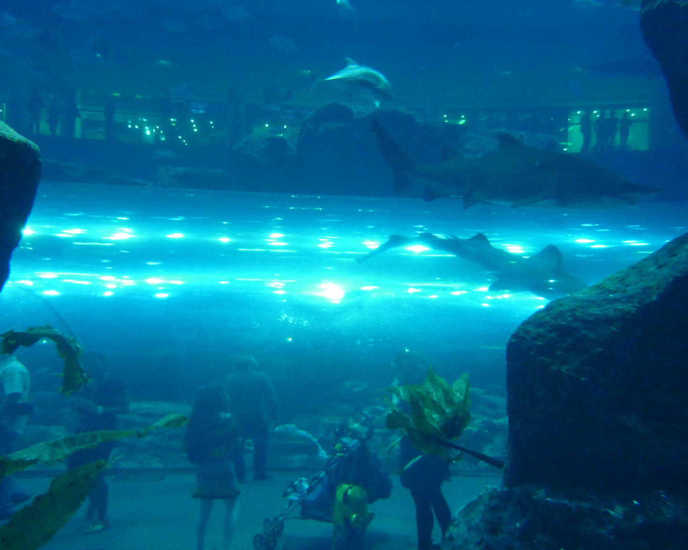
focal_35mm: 32
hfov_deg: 55.7
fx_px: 652
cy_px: 276
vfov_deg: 45.8
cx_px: 345
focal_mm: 5
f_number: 3.4
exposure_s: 1/20
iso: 400
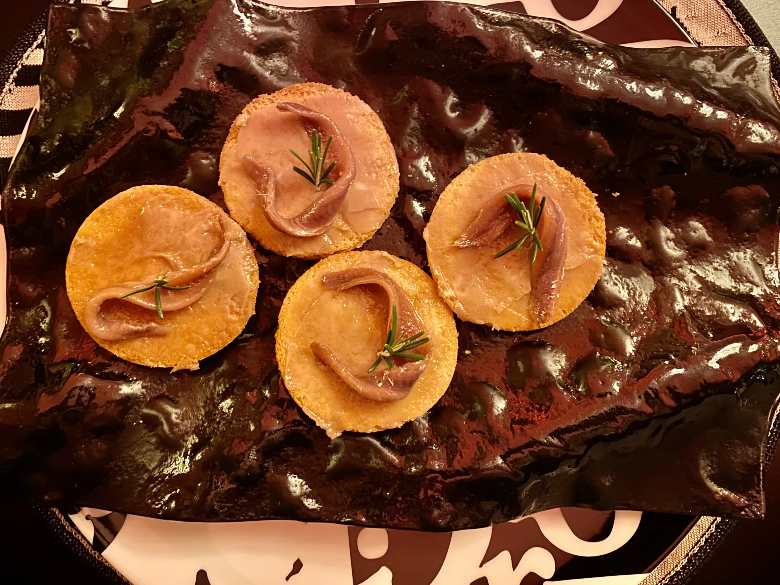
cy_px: 292
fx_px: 586
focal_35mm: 26
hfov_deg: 67.3
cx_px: 390
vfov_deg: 53.1
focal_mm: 4.25
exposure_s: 1/8
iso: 500
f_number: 1.8
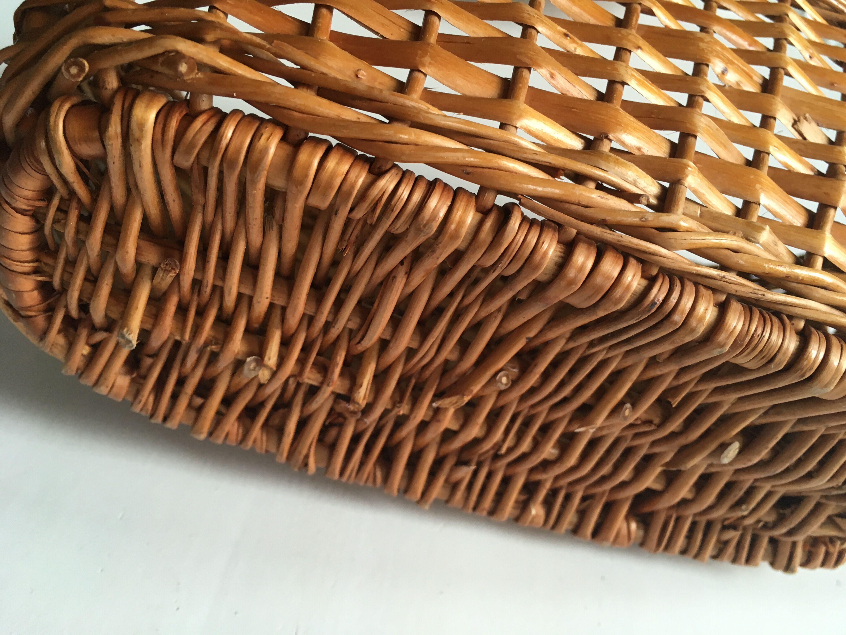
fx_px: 709
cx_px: 423
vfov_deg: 48.2
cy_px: 318
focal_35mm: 29
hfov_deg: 61.7
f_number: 2.2
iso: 64
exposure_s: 1/33
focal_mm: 4.15
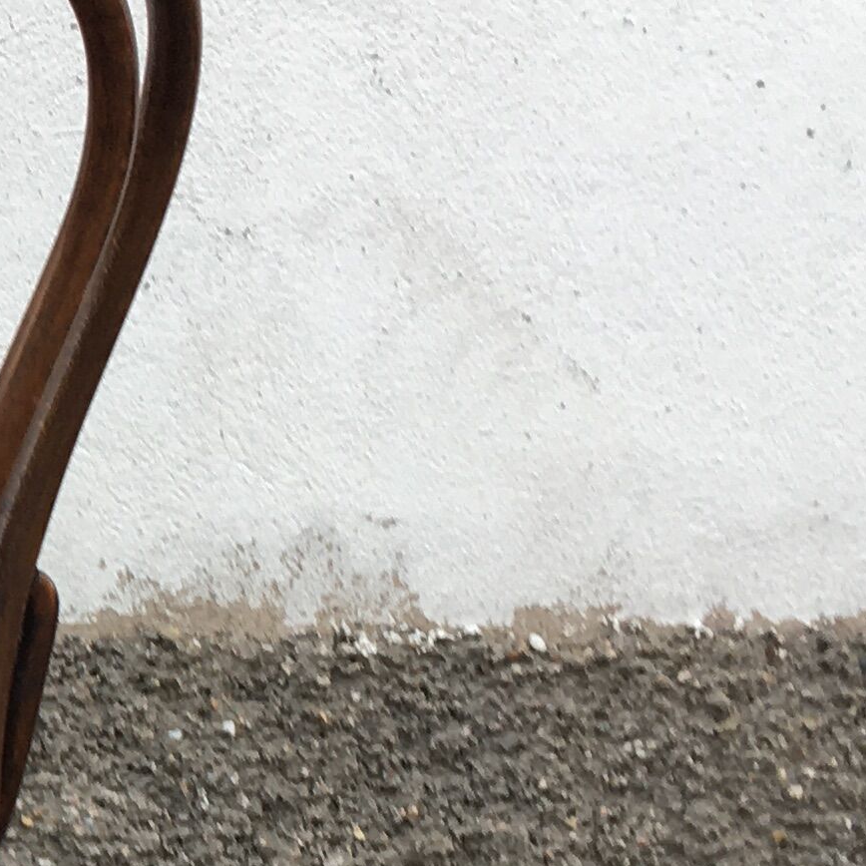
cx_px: -820
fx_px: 3368
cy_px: 758
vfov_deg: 14.5
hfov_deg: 12.9
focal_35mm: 119
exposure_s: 1/106
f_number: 2.2
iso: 25
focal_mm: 4.15
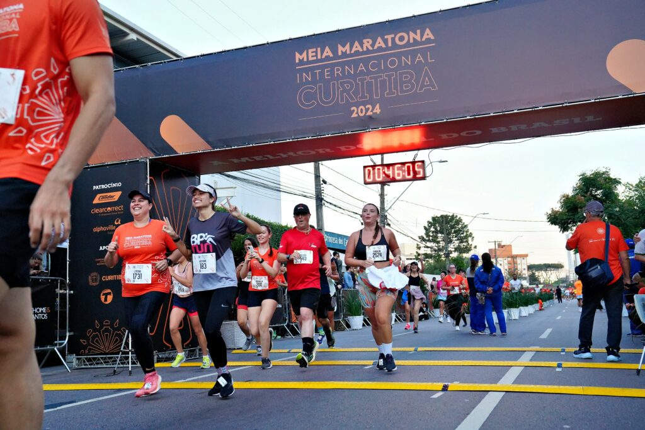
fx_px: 681
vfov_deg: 35.1
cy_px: 215
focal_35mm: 38
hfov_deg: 50.7
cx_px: 322
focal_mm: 38
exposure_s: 1/500
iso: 5000
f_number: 4
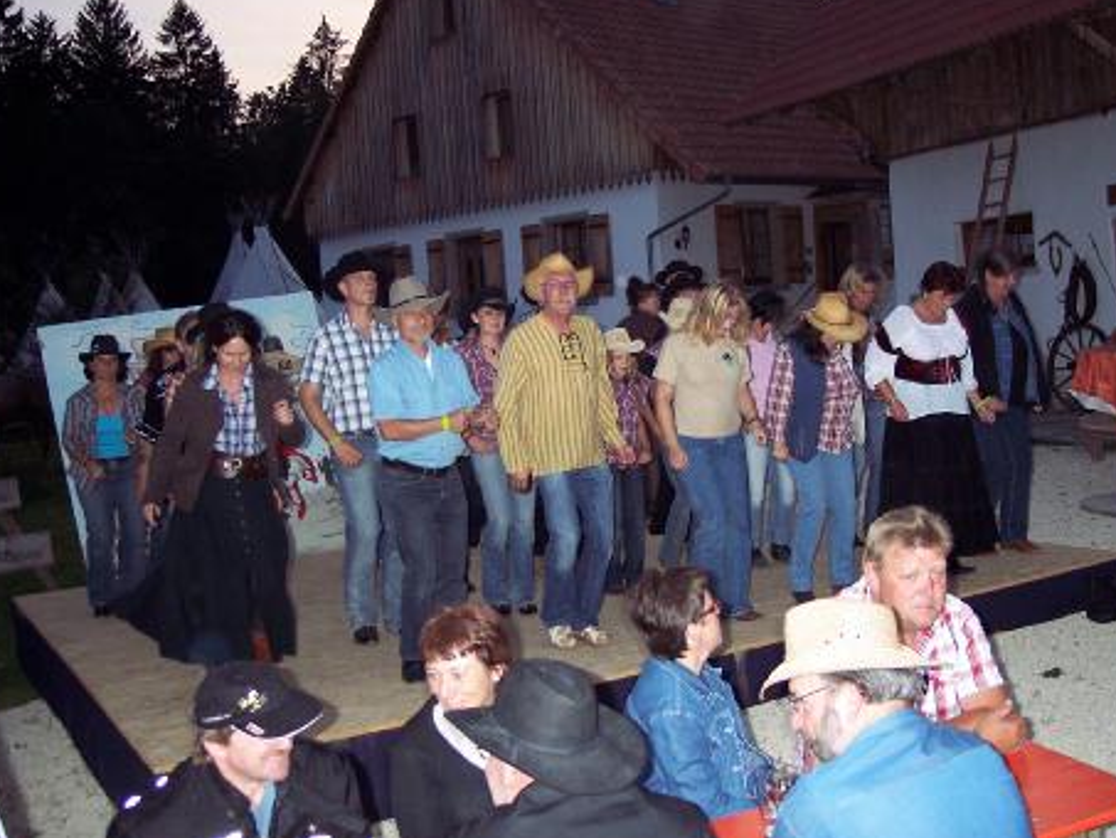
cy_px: 391
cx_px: 584
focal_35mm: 43
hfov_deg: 43.8
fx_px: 1387
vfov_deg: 33.6
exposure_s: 1/60
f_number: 2.8
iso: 140
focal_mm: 8
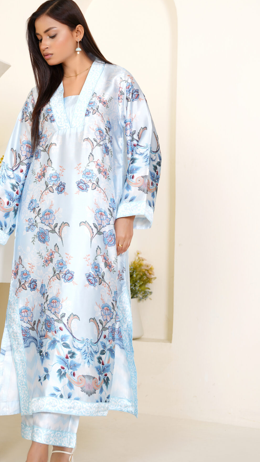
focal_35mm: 71
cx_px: 58
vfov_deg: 29.8
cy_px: 203
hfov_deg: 16.9
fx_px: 868
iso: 64
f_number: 3.5
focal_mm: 46.5
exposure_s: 1/125
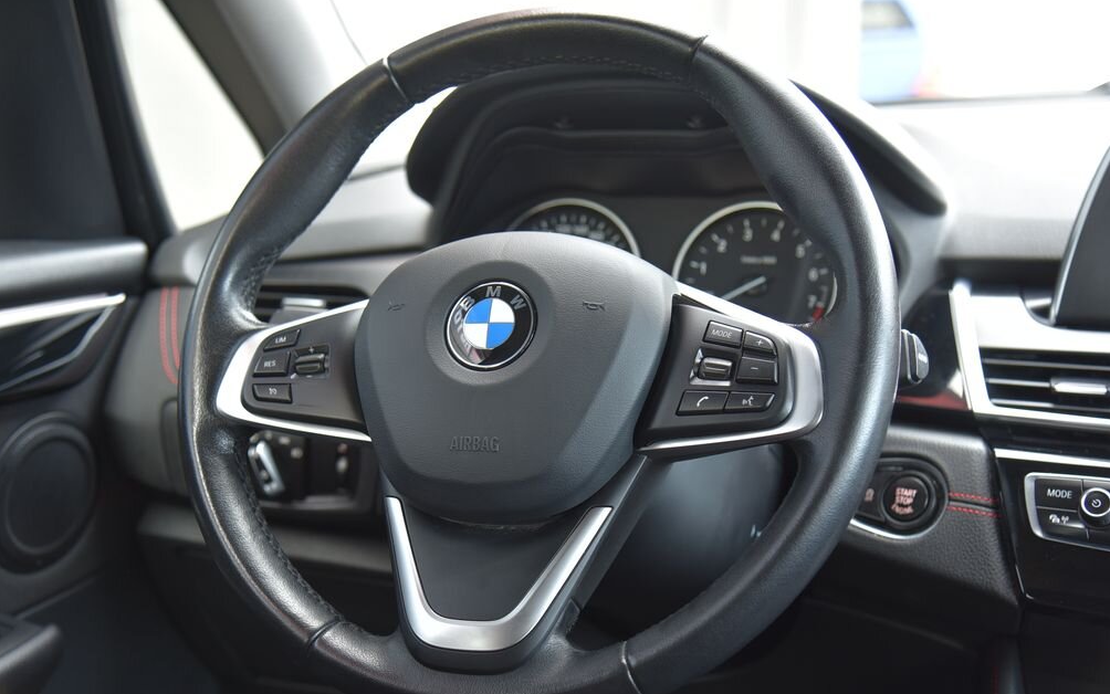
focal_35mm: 52
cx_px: 547
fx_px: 1573
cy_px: 372
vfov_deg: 24.9
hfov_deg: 38.9
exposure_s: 1/50
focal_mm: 50
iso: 500
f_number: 4
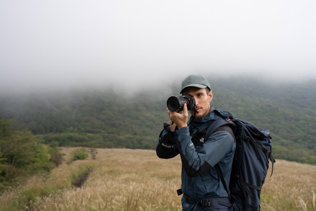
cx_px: 158
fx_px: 439
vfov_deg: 27.0
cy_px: 106
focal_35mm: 50
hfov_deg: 39.6
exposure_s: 1/640
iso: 400
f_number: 5.6
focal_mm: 50
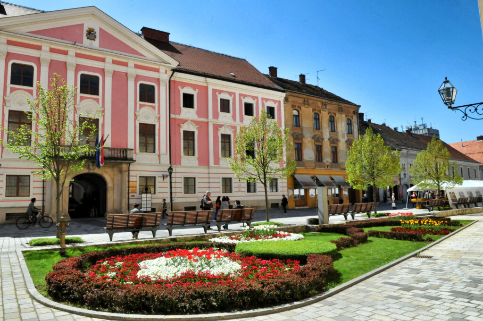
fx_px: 342
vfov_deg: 50.3
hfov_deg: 70.5
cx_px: 242
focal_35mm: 26
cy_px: 160
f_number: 13
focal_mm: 17
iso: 800
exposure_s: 1/640
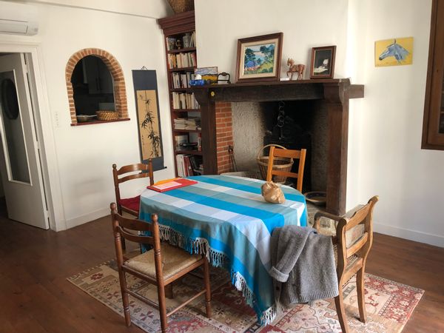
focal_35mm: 28
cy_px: 166
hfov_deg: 63.4
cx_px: 222
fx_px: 359
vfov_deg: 49.7
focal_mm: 4
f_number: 1.8
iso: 32
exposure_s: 1/30
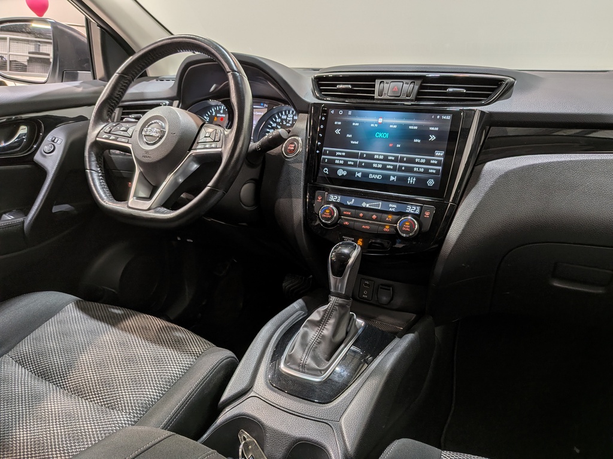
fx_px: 425
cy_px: 230
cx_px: 306
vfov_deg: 56.8
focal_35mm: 24
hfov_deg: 71.6
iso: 28
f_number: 1.7
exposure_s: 1/150
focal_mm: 4.53
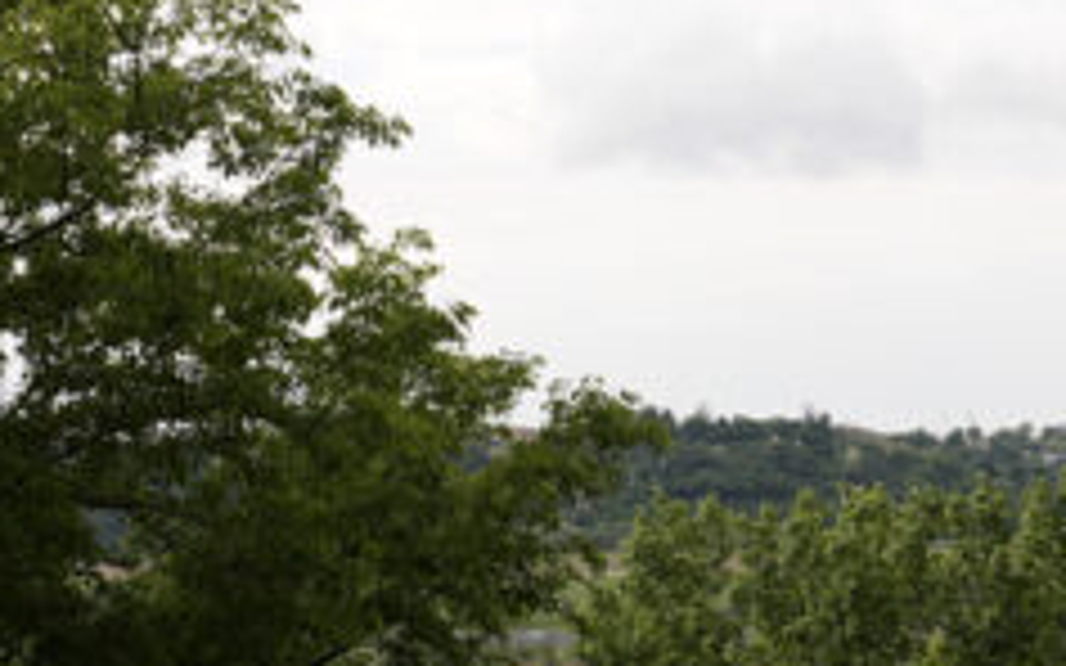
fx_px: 2992
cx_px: 616
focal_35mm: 103
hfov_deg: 20.2
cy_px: 864
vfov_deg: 12.3
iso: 320
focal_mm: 24
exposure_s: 1/1250
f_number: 5
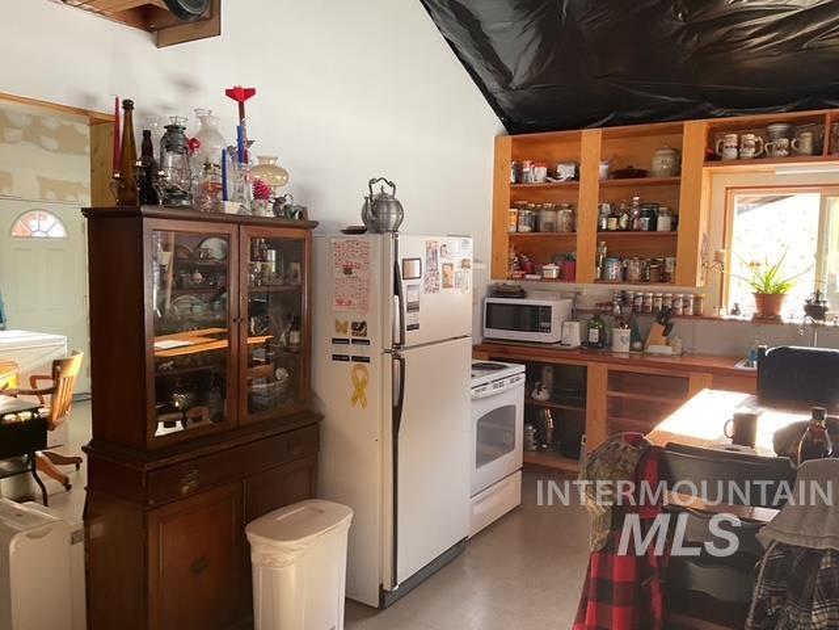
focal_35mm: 29
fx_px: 703
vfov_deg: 48.2
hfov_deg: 61.7
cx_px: 420
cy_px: 315
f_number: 1.8
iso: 50
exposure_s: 1/60
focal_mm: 3
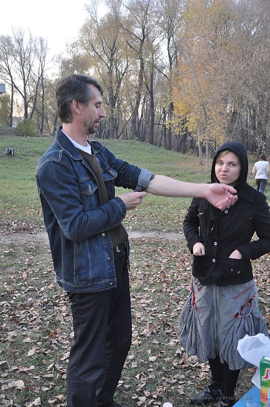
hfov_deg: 36.8
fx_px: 406
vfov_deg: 53.2
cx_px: 135
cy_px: 204
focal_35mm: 36
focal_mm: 24
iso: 1600
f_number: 4.2
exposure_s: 1/30
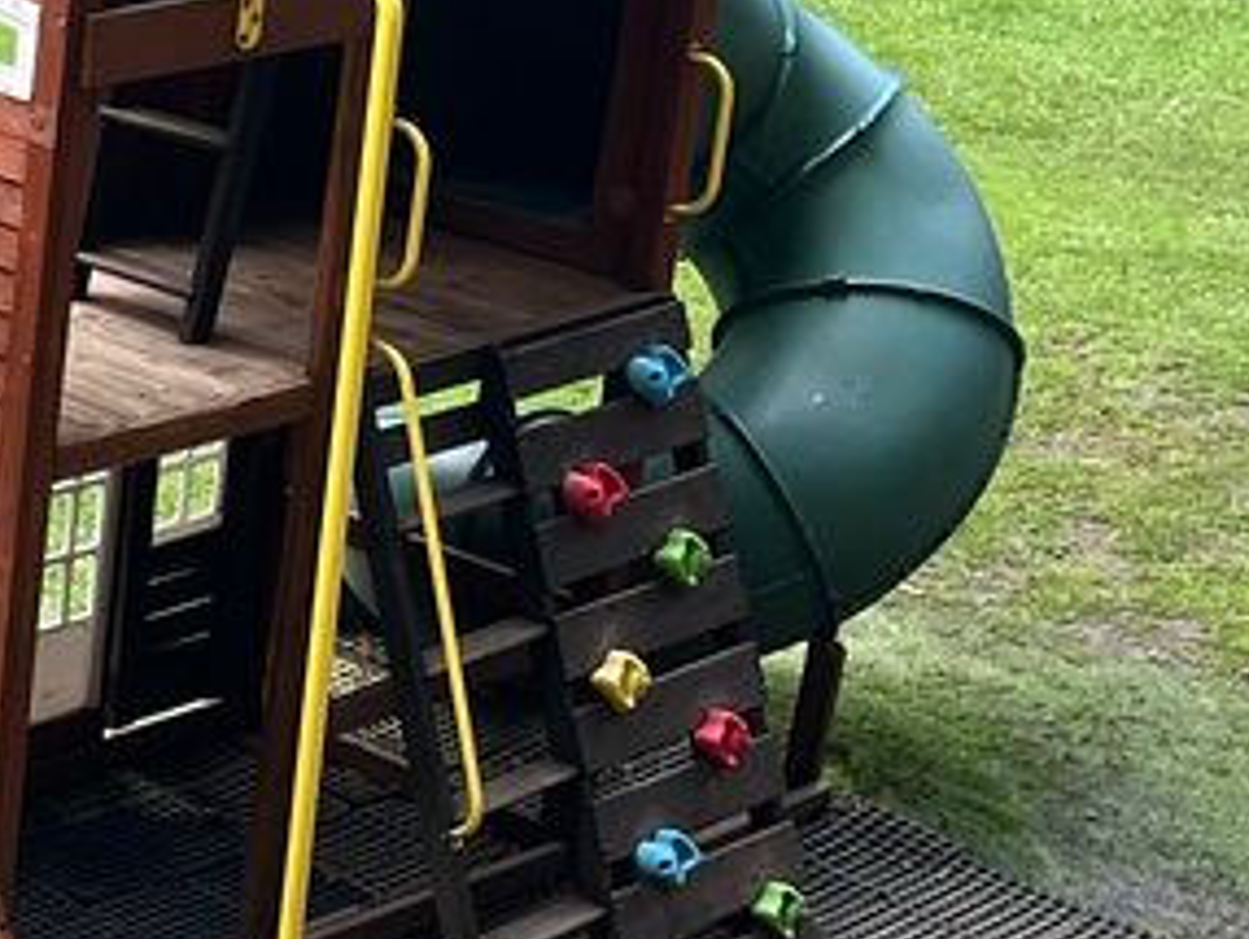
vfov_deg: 13.6
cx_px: -978
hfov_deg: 15.5
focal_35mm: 109
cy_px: 384
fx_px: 3936
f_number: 1.6
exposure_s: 1/121
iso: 100
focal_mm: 5.1
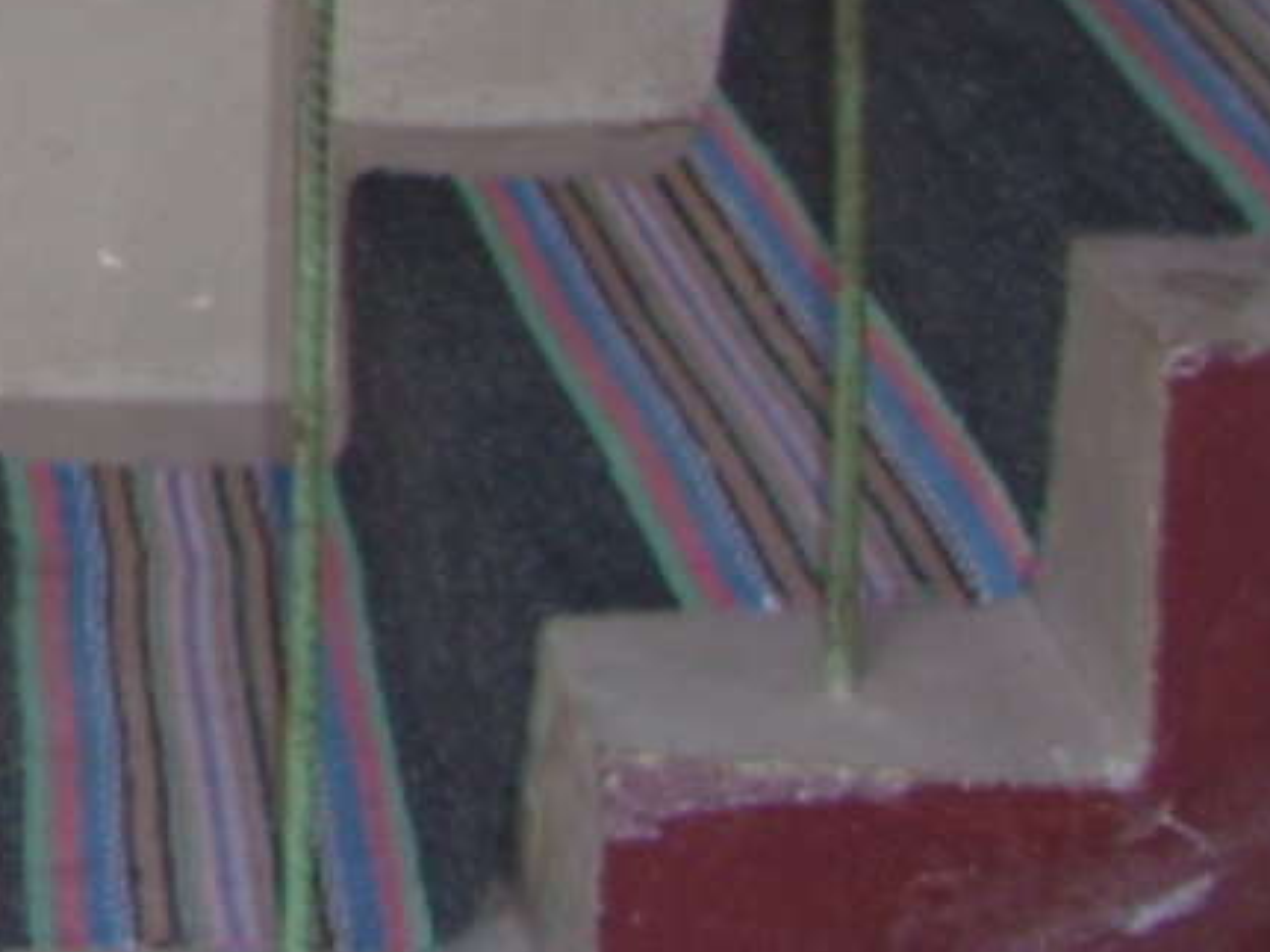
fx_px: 3961
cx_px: -922
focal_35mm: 108
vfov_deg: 13.1
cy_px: -385
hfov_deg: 15.9
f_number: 2.7
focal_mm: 8.13
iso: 141
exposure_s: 1/30
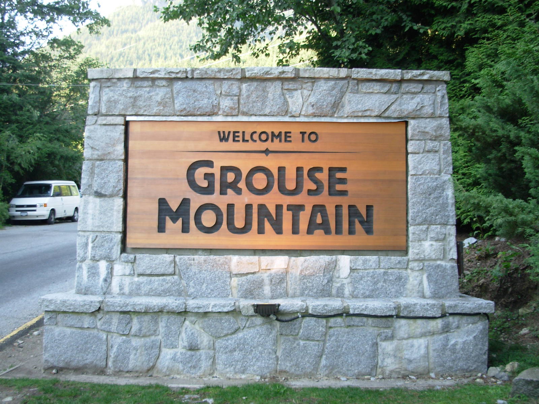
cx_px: 270
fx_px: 592
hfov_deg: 49.0
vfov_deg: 37.7
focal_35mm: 38
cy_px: 202
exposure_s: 1/37
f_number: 2.9
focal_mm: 6.3
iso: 50
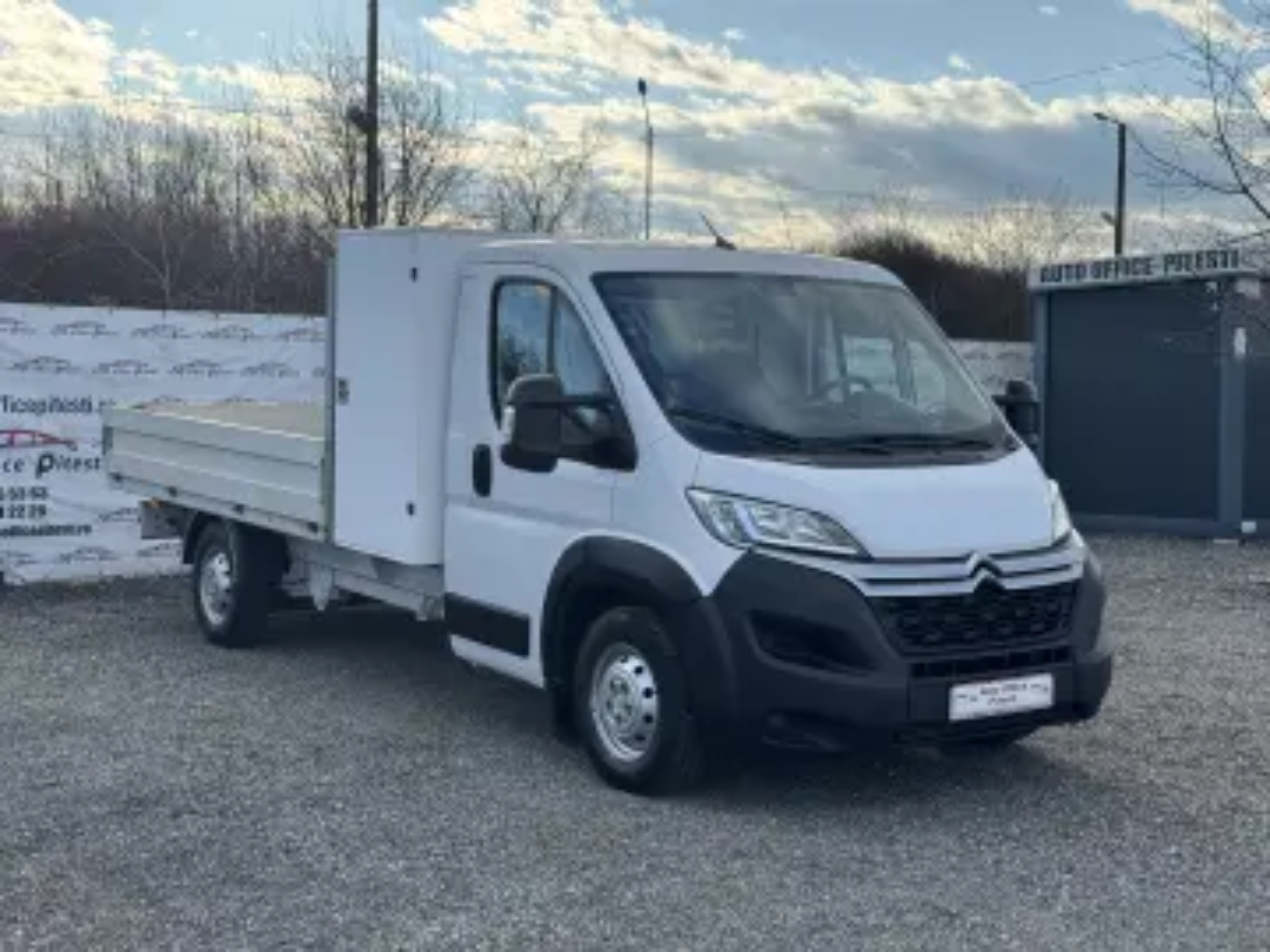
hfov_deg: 39.7
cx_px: 635
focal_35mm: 48
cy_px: 476
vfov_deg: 30.3
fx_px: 1761
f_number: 1.78
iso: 64
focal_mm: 6.76
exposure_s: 1/2045
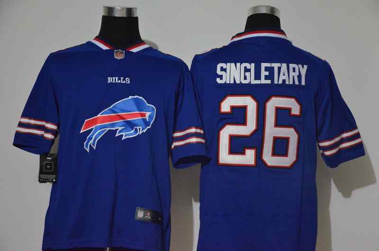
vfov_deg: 17.4
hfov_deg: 26.0
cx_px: 190
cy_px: 126
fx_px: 820
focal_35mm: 78
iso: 4000
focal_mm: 52
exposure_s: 1/15
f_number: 4.8
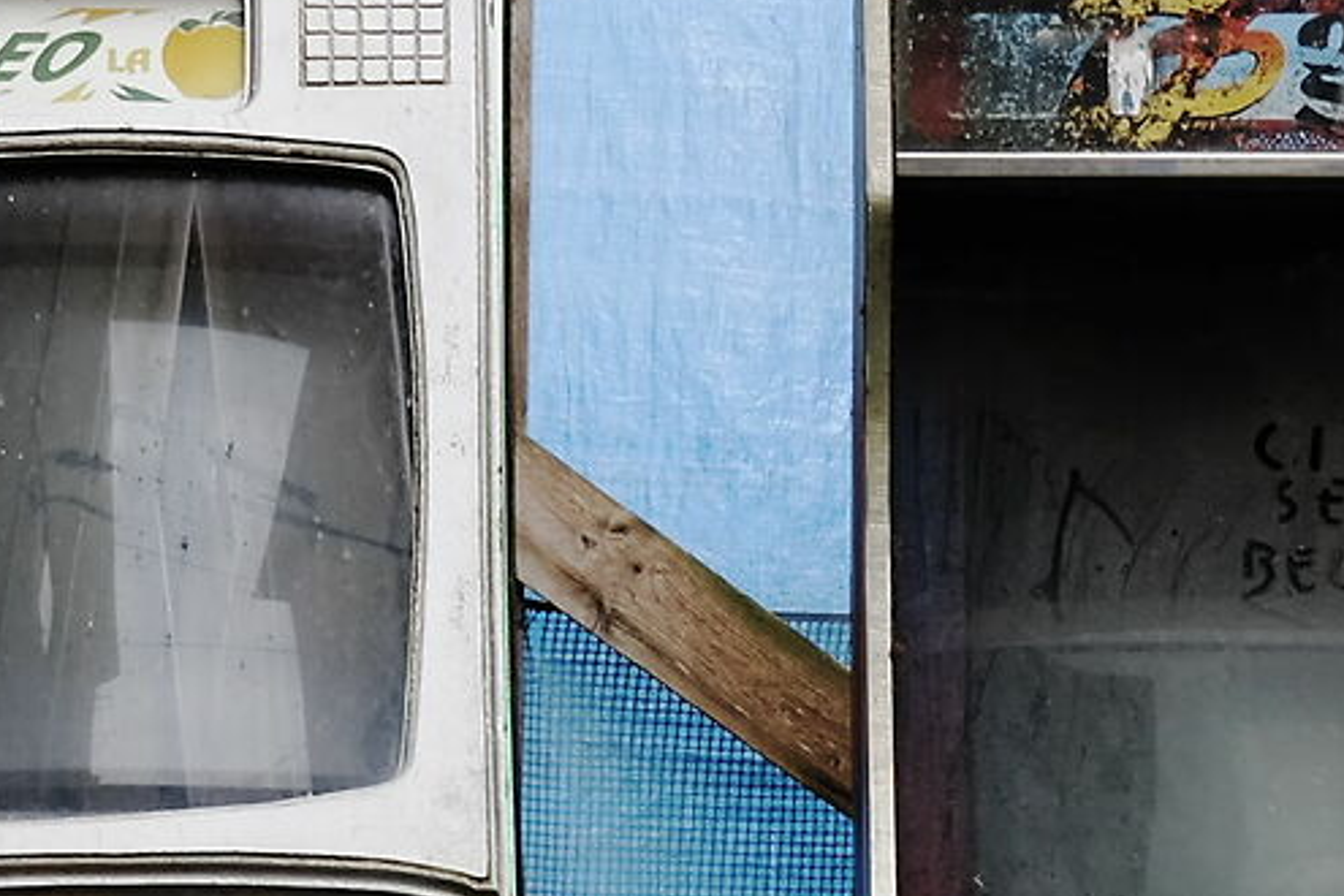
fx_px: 5786
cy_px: 589
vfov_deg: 8.8
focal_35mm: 155
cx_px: 1311
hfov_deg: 13.1
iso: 200
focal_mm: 21.4
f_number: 3.2
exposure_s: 1/100
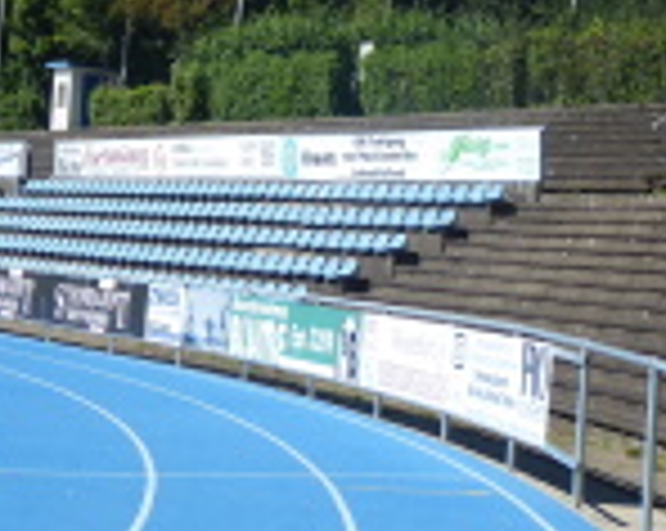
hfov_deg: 15.3
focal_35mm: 125
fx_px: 2461
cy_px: 108
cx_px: 166
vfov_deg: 12.3
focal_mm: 7.2
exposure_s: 1/640
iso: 80
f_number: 3.8
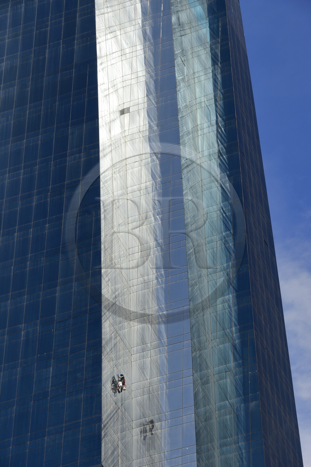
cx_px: 156
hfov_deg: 8.6
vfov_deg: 12.8
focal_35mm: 160
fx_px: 2075
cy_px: 234
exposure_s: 1/320
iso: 200
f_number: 13
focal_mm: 160
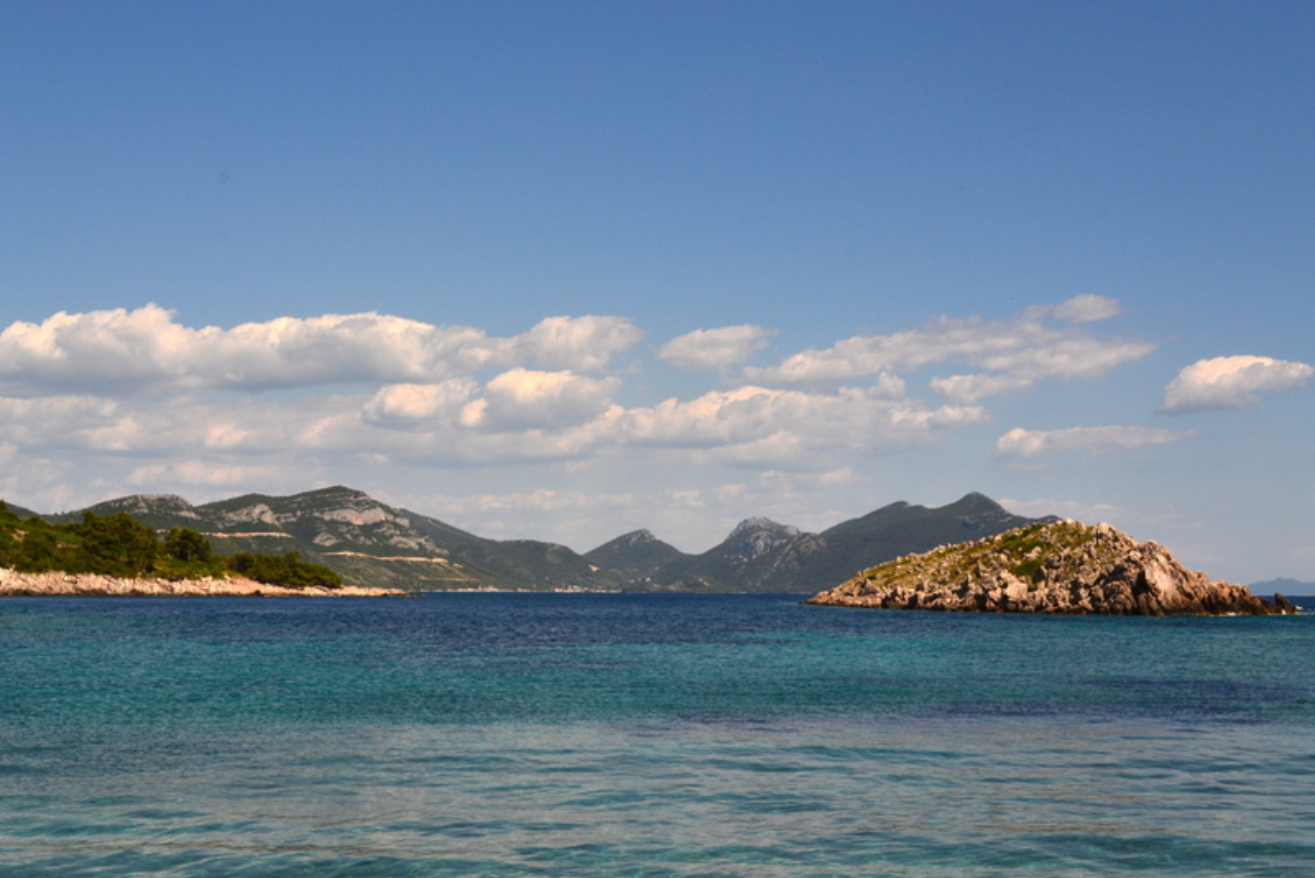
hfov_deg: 41.1
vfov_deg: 28.1
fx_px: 1754
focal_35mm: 48
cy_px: 439
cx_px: 658
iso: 320
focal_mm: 32
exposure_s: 1/500
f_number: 11
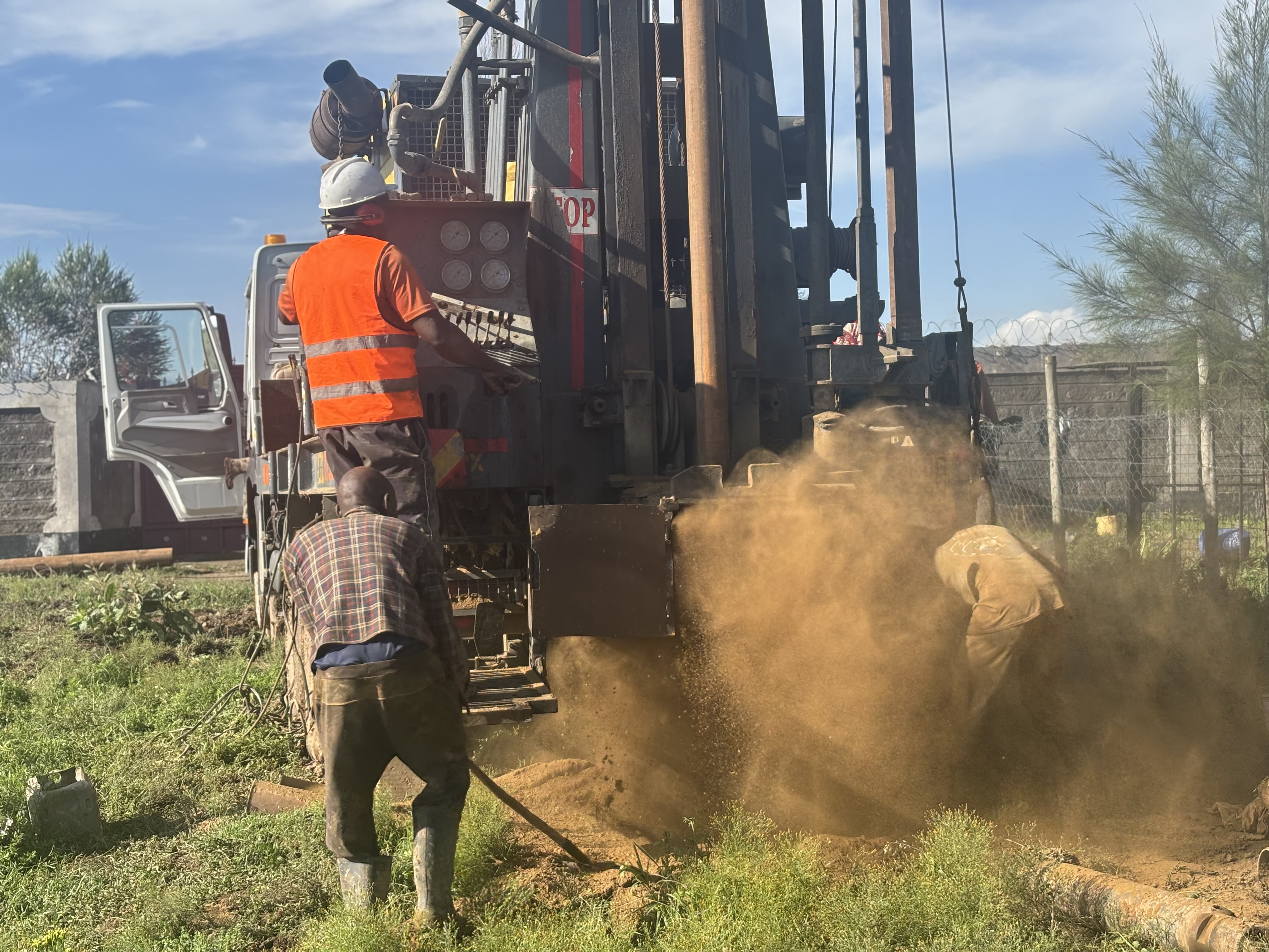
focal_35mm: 52
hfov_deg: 36.8
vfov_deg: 28.0
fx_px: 1906
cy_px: 476
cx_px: 634
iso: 32
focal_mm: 5.96
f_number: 1.6
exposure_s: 1/1437
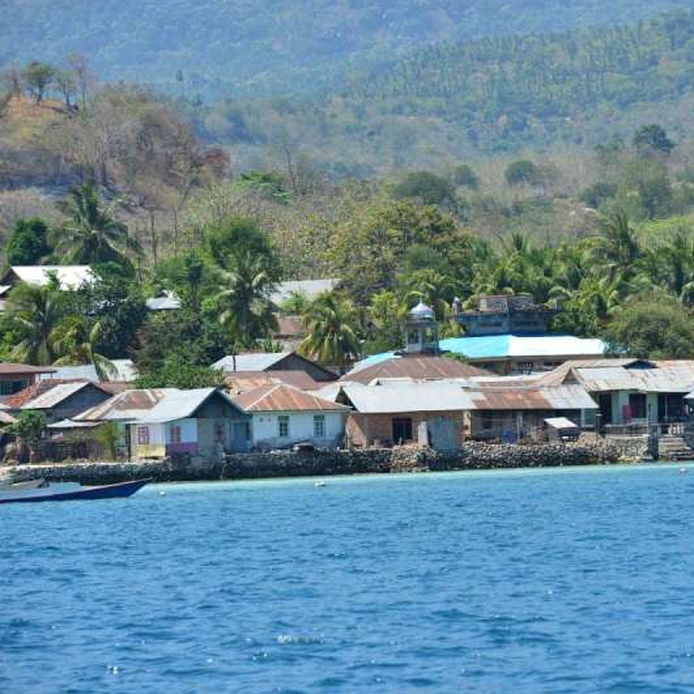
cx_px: 502
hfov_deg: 7.0
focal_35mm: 250
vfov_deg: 7.0
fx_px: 5671
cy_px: 346
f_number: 9
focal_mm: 195
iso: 250
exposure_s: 1/500
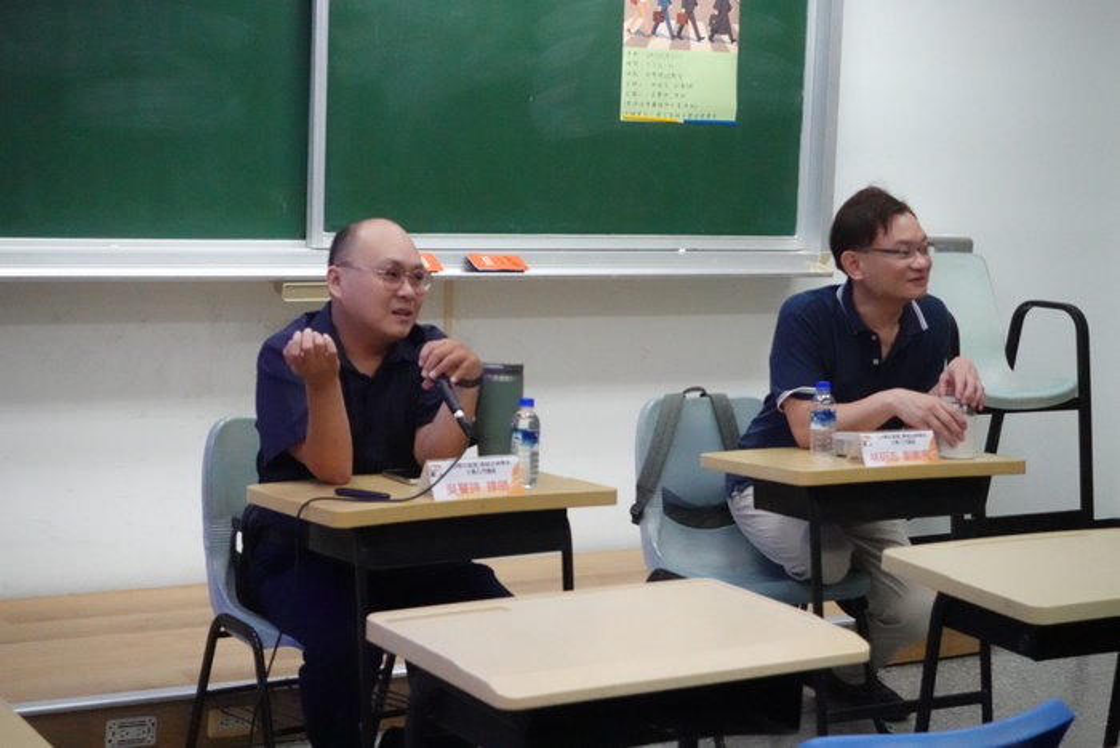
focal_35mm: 70
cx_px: 560
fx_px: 2178
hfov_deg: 28.8
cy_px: 374
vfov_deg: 19.5
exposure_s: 1/640
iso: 5000
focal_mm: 25.7
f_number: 4
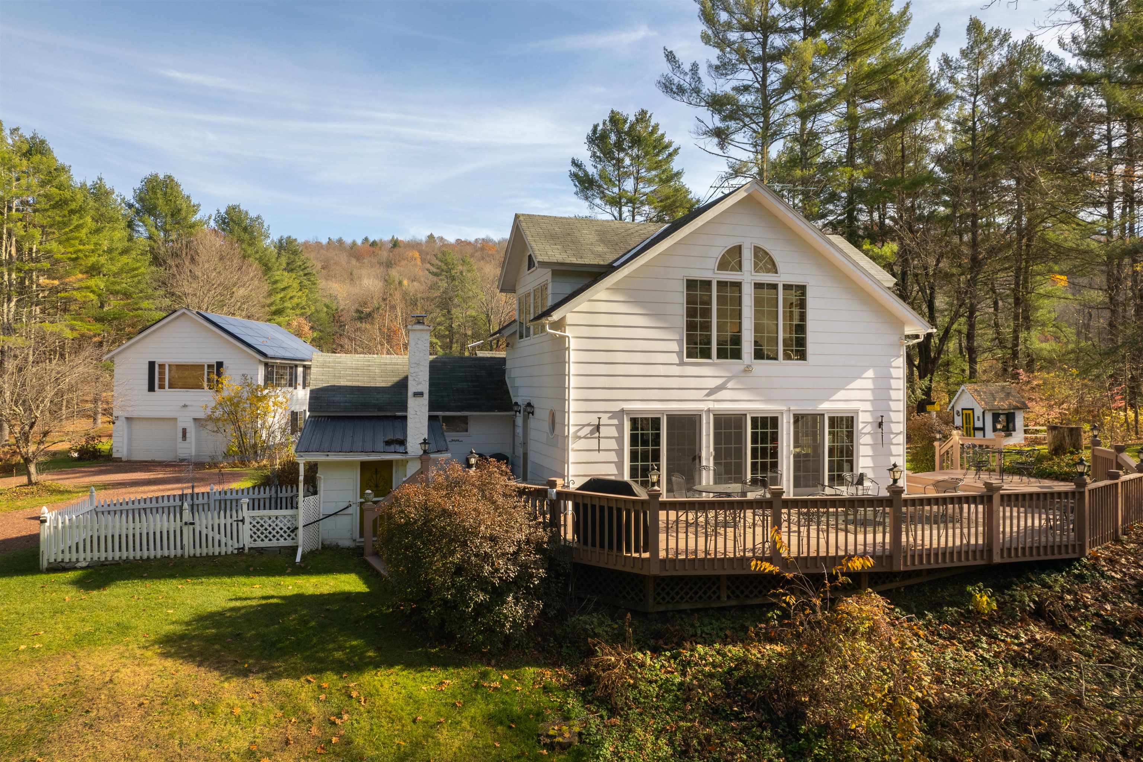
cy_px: 381
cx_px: 572
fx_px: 698
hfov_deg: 78.6
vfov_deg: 57.2
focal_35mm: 22
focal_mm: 8.38
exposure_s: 1/80
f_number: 2.8
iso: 100
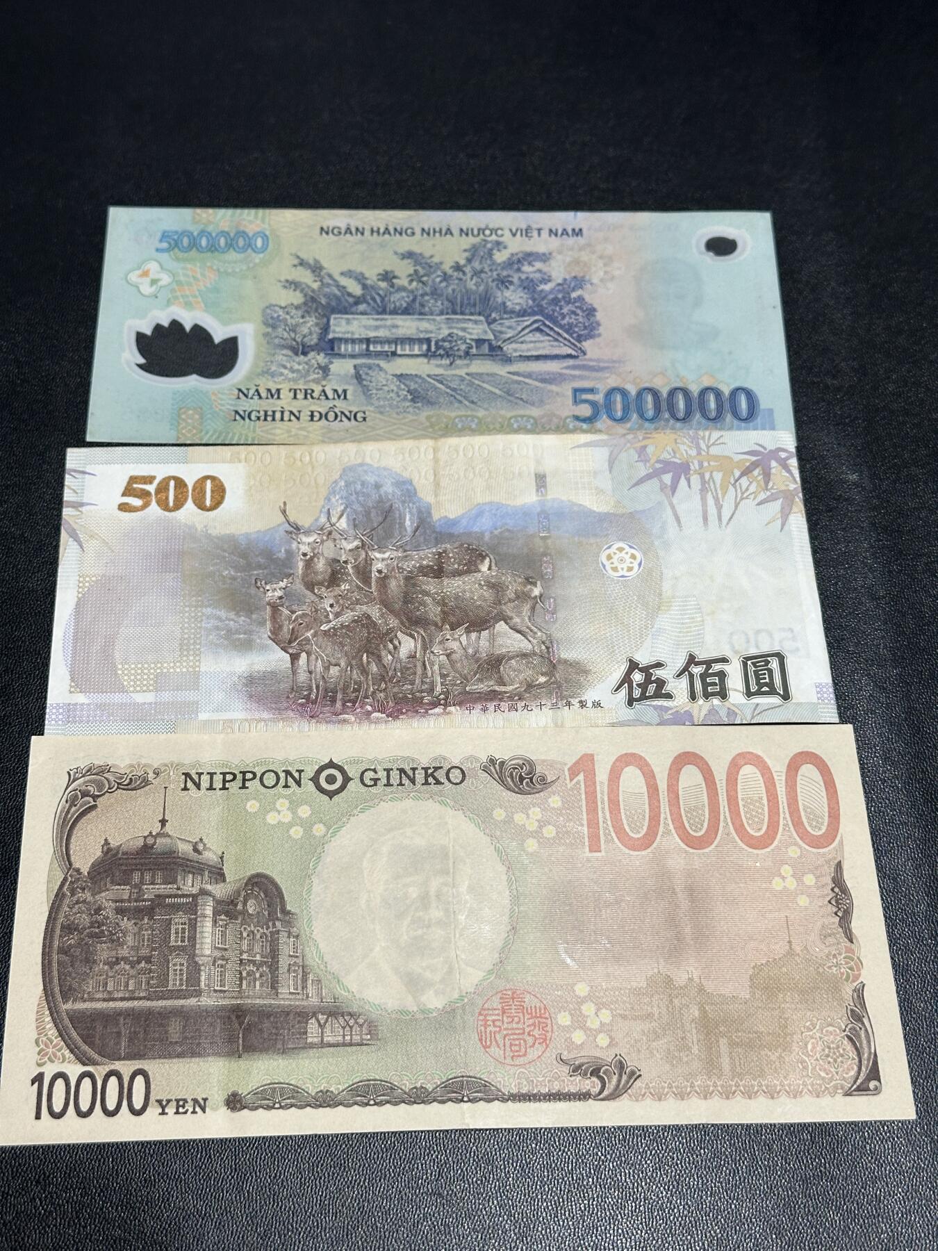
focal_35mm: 48
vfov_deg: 39.7
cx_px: 469
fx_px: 1734
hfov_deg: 30.3
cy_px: 626
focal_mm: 6.86
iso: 80
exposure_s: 1/50
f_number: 1.78
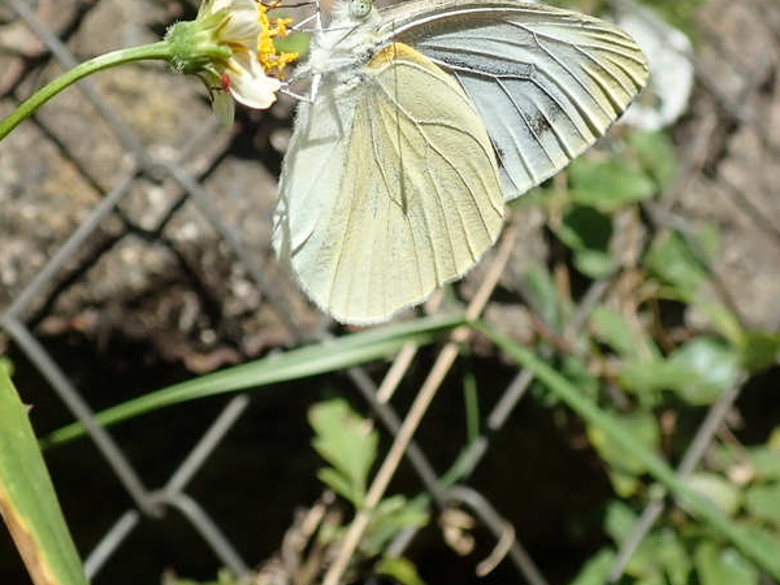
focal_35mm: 60
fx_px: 1352
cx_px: 320
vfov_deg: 24.3
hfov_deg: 32.1
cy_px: 191
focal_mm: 5.5
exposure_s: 1/800
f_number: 3.2
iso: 100
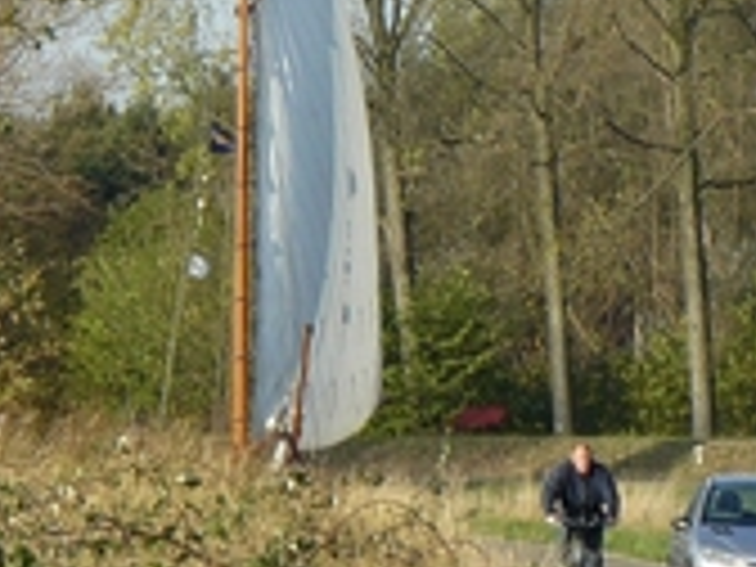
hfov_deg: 3.9
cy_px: 58
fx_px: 11226
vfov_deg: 2.9
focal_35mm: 514
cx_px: 256
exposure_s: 1/200
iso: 100
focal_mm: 24.1
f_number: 5.6
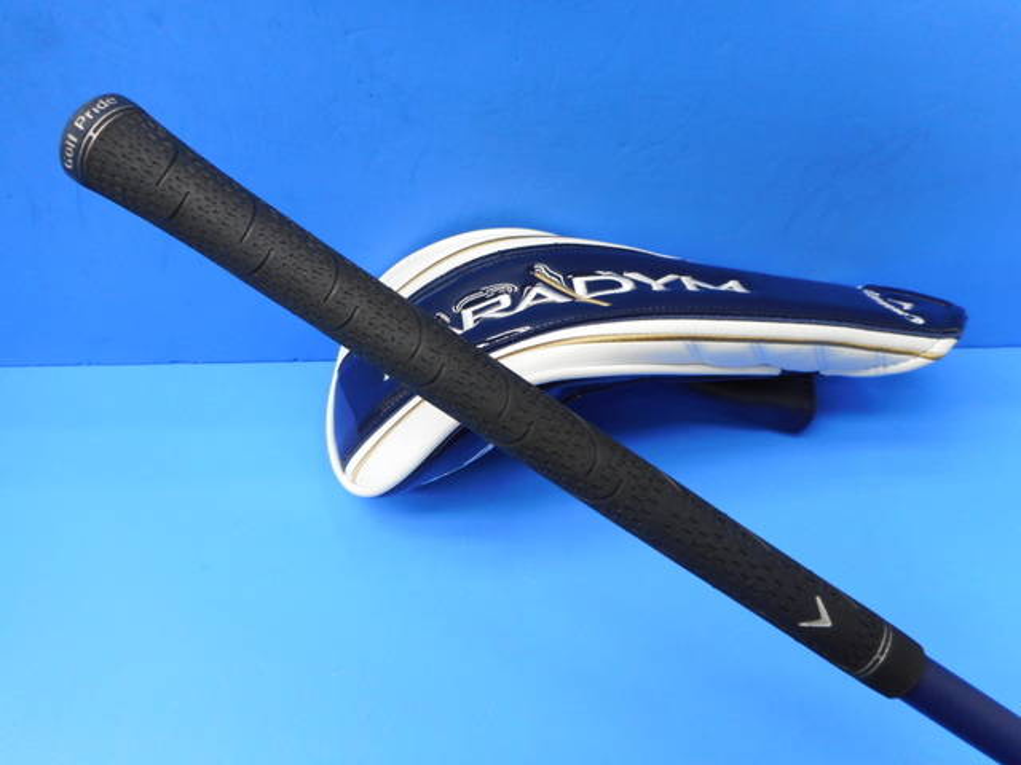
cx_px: 510
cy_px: 382
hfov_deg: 69.4
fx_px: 737
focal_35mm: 25
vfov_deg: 54.9
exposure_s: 1/30
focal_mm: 4.5
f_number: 3.7
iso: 140
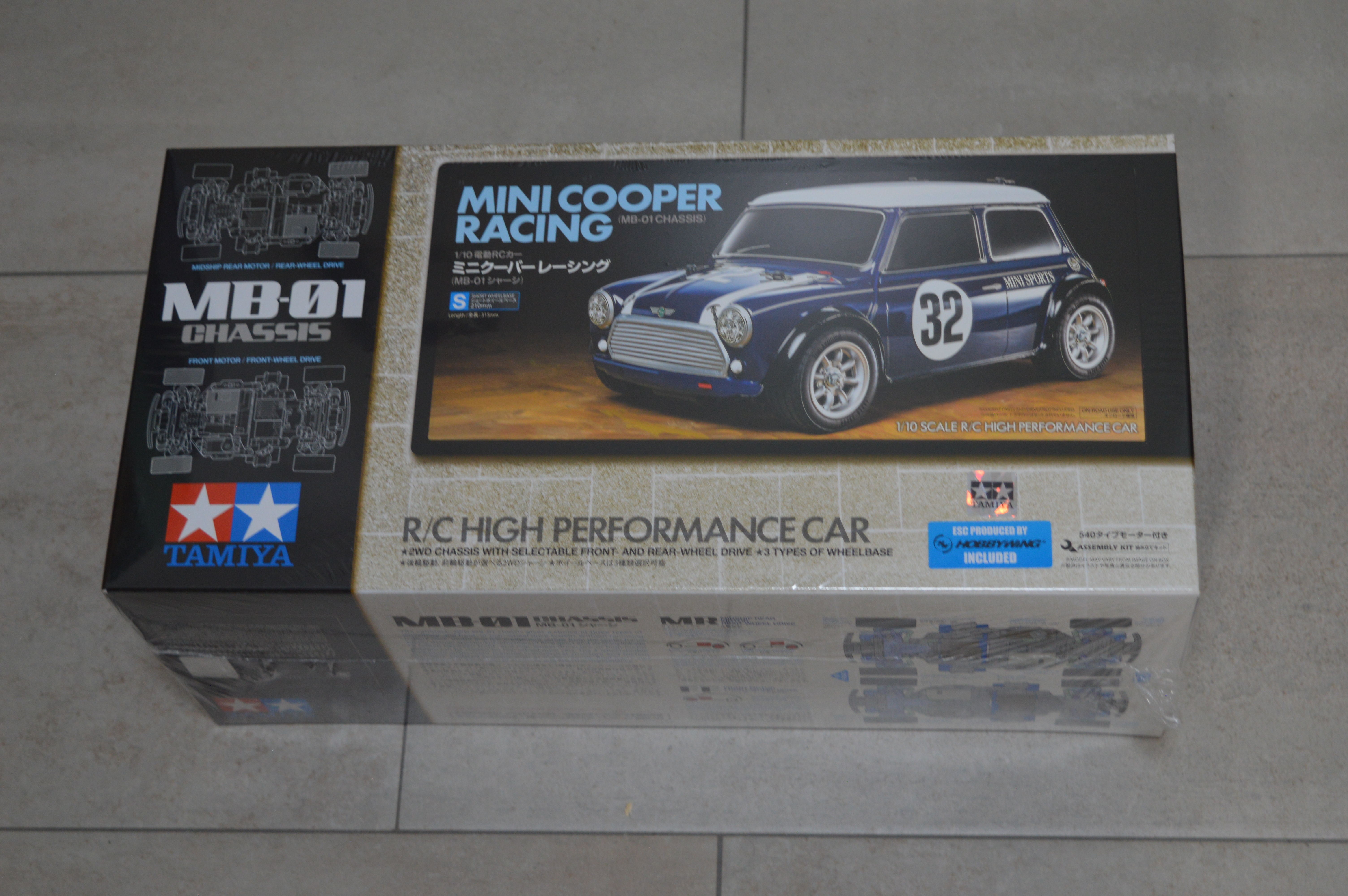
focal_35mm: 63
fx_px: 2357
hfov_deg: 31.9
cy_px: 448
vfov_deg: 21.5
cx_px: 674
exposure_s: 1/15
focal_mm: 42
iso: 450
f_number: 5
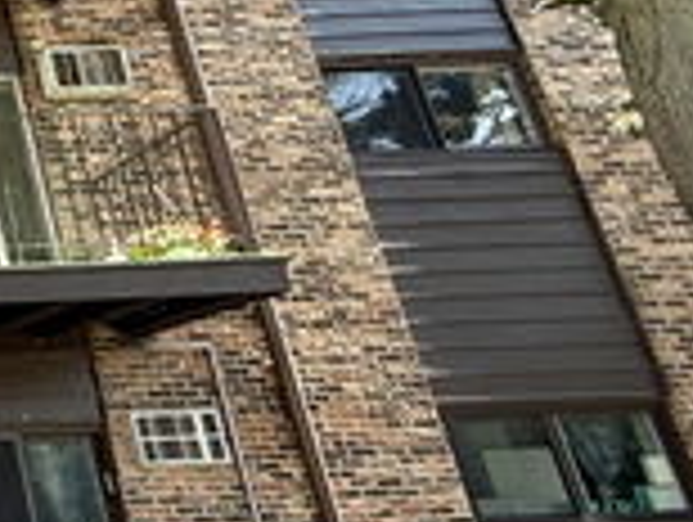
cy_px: 187
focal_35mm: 52
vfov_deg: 28.0
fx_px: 1043
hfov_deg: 22.7
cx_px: -526
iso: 64
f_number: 2.2
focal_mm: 2.22
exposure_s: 1/239
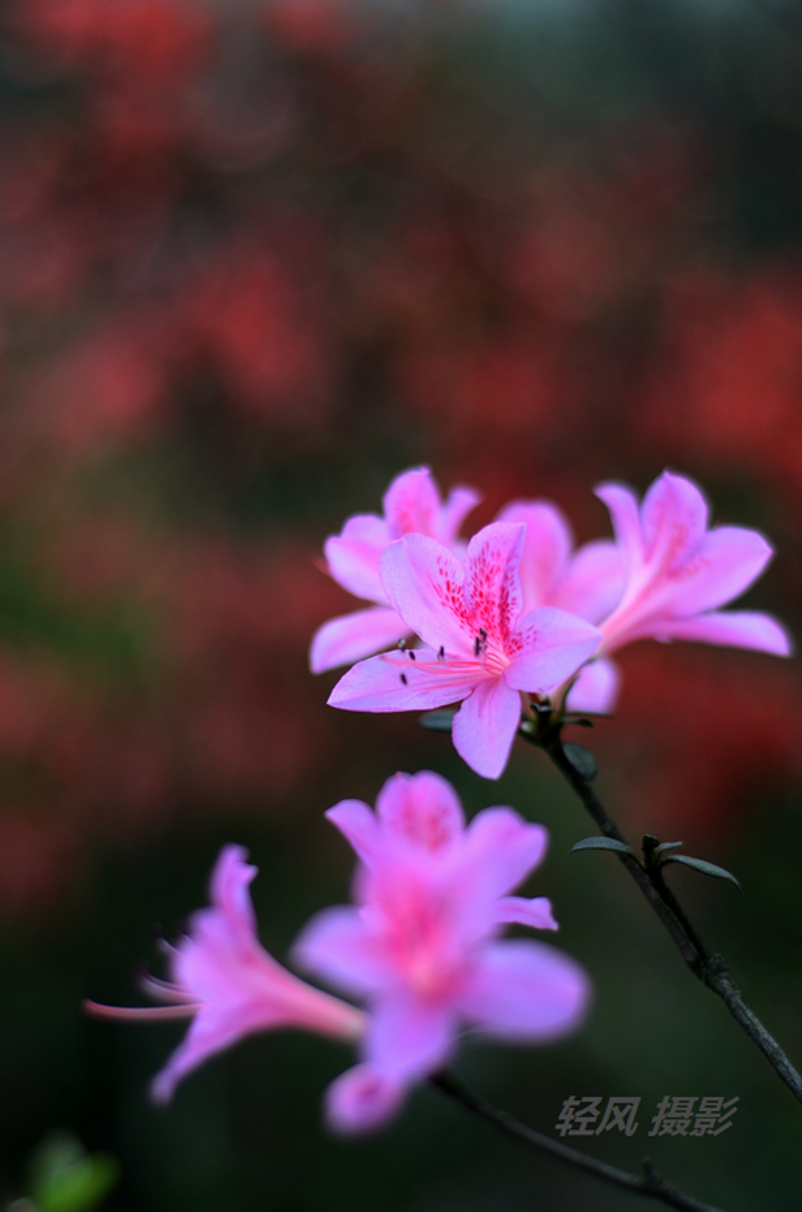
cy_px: 606
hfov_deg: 18.1
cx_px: 401
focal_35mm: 75
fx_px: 2520
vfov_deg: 27.1
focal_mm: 50
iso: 320
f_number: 2.5
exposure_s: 1/500
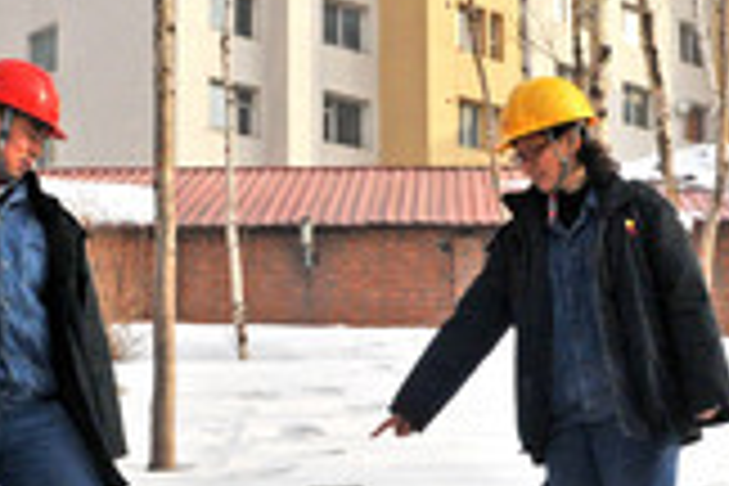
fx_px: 1590
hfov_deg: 25.7
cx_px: 454
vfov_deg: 17.2
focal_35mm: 79
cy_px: 387
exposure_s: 1/640
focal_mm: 17
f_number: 13
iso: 500
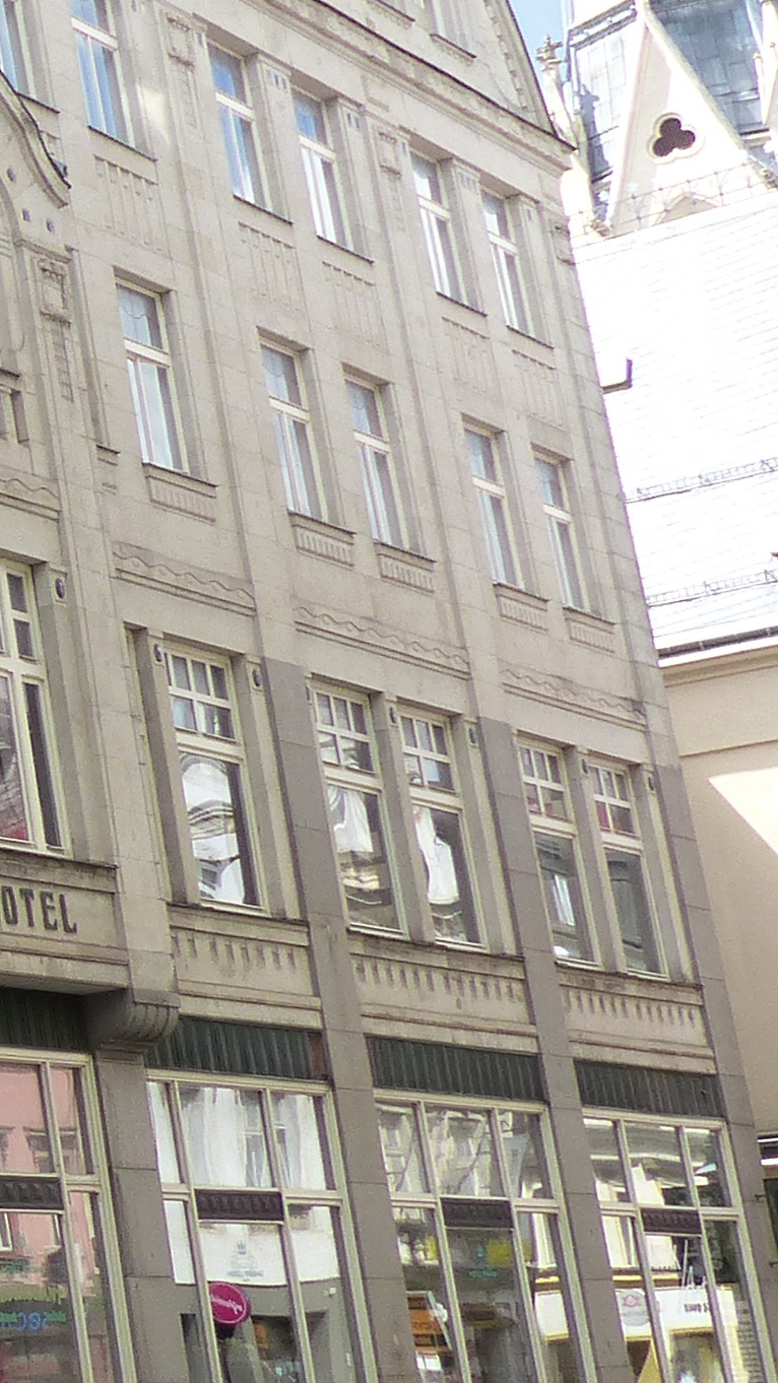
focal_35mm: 80
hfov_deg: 12.3
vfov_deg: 26.5
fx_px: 2934
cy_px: 561
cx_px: -1024
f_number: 4
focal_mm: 4.5
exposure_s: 1/200
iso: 160
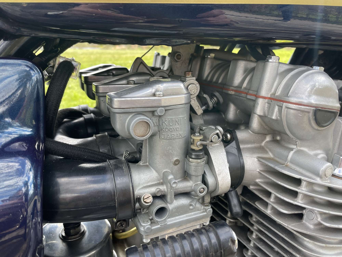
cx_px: 171
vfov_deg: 53.1
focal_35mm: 26
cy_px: 128
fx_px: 257
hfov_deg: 67.3
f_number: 1.6
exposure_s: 1/305
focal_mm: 4.2
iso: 32
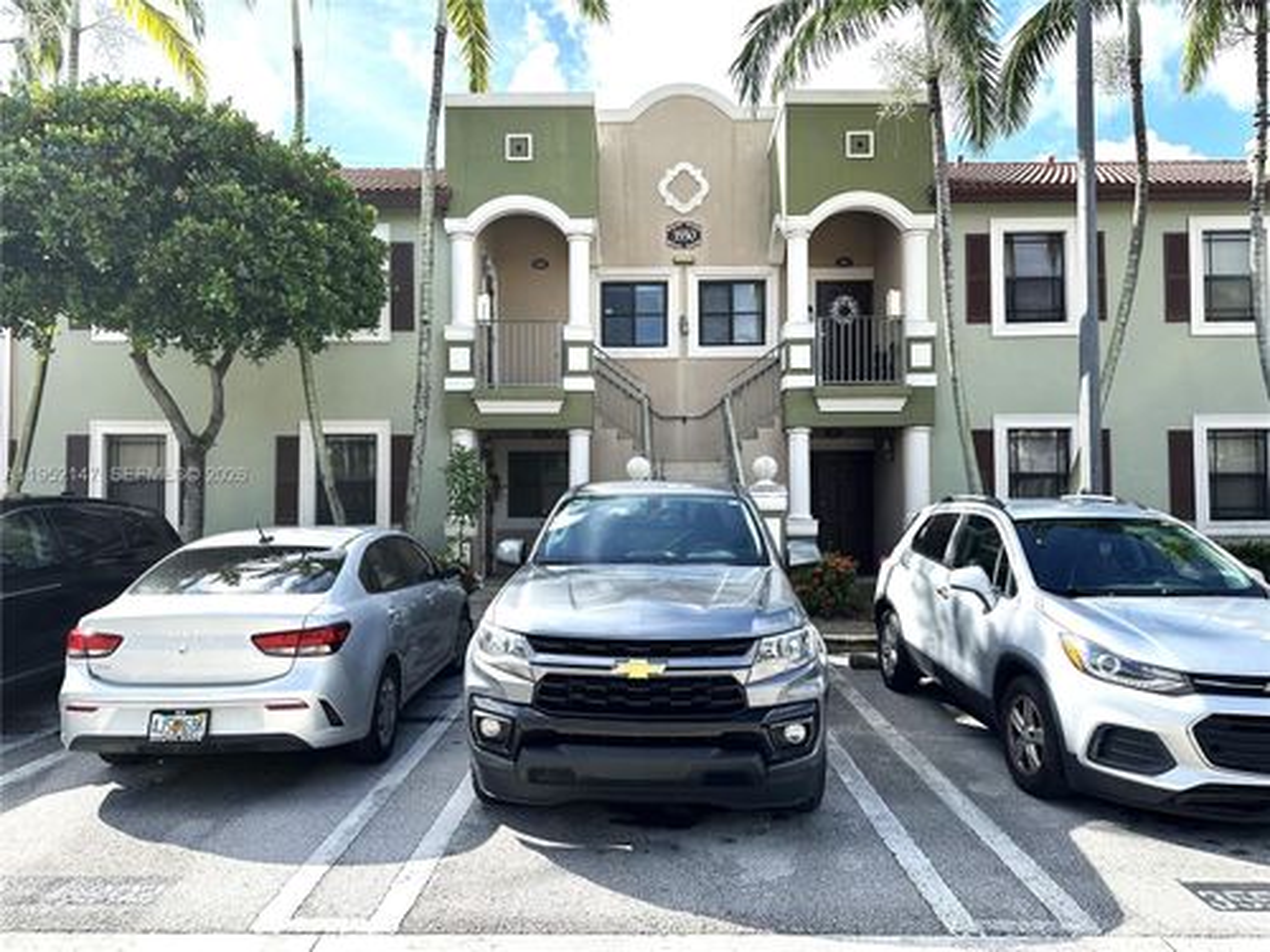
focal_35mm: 24
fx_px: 881
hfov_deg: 71.6
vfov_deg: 56.8
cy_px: 476
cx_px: 635
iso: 80
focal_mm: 6.86
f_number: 1.78
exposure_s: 1/1562
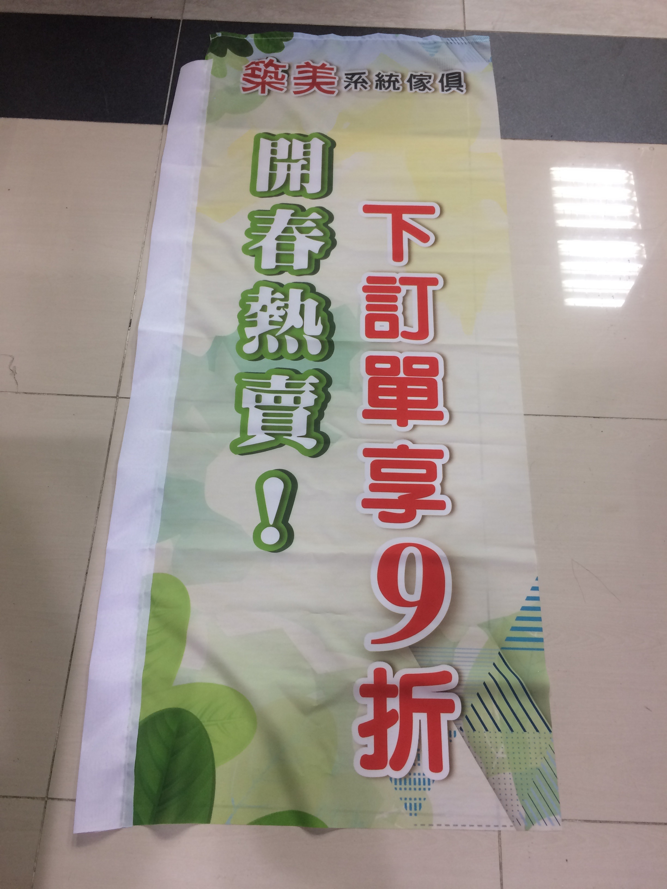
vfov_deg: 61.7
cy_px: 444
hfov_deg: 48.2
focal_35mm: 29
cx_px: 334
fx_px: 745
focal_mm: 4.15
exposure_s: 1/30
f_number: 2.2
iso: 50
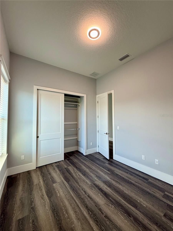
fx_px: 93
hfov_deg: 85.7
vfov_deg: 102.1
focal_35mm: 14
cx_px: 86
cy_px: 116
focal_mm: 2.22
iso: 160
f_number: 2.2
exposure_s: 1/120
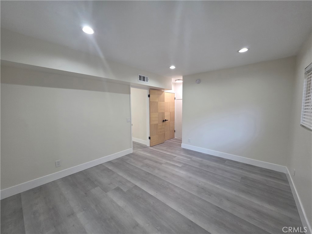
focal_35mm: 13
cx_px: 156
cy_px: 117
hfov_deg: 106.2
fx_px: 117
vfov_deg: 89.9
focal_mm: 2.2
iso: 200
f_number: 1.9
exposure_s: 1/120
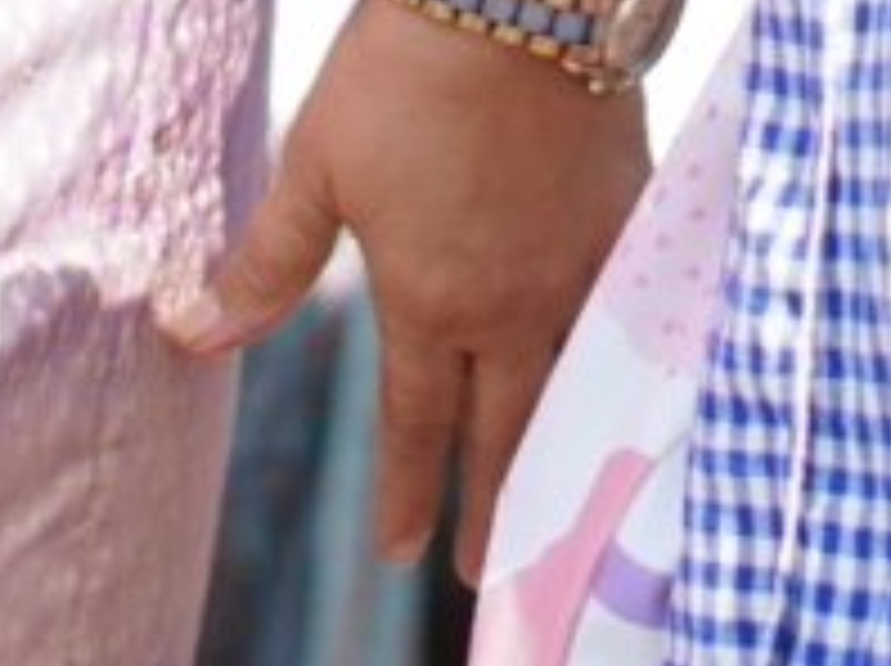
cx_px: 14
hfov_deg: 5.0
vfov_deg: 3.7
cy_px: -896
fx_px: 10103
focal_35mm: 393
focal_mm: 50
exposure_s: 1/8000
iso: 400
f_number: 1.8
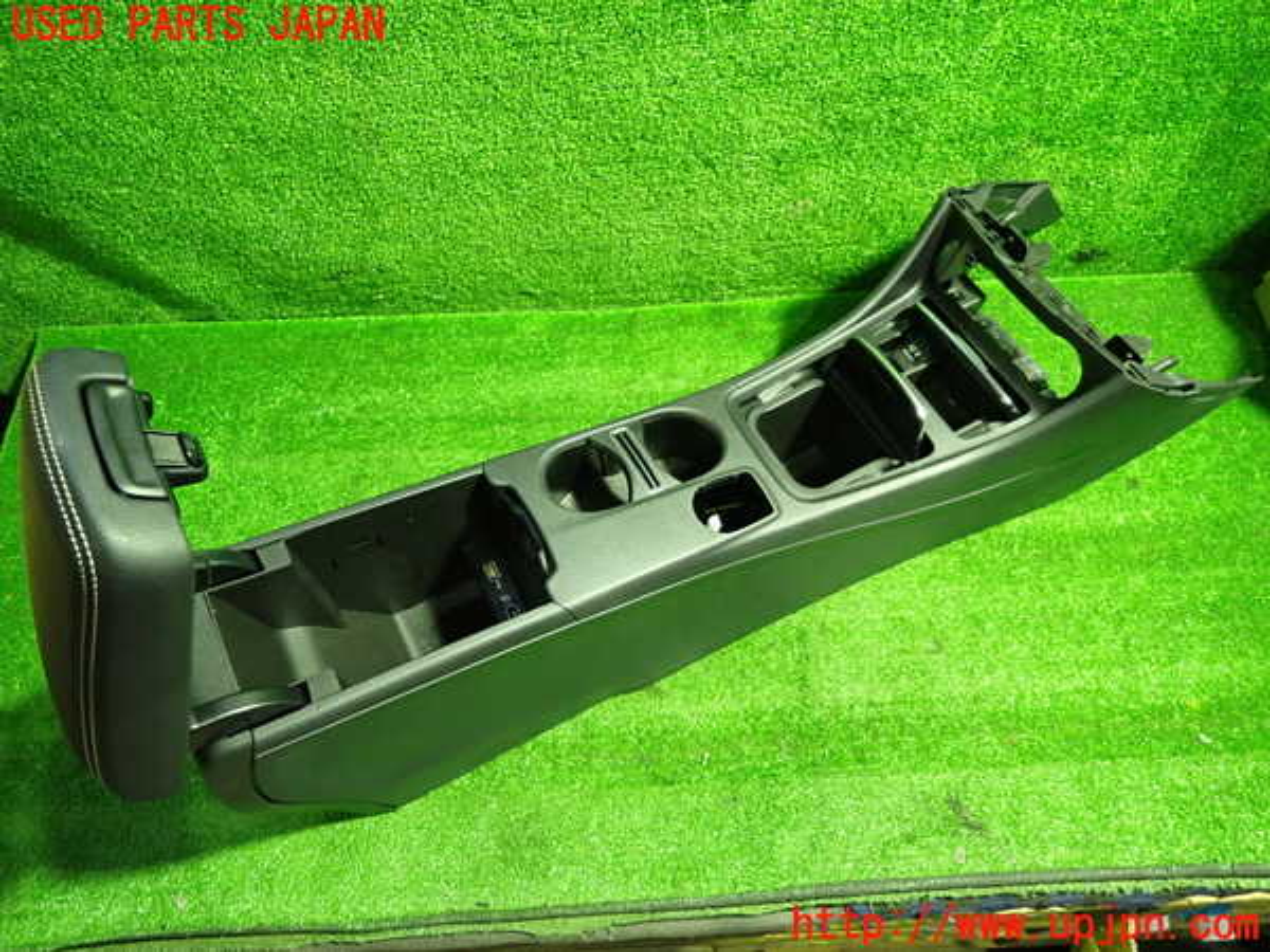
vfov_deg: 54.9
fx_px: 917
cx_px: 635
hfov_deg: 69.4
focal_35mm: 25
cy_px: 476
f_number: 2
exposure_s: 1/30
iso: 640
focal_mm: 4.5
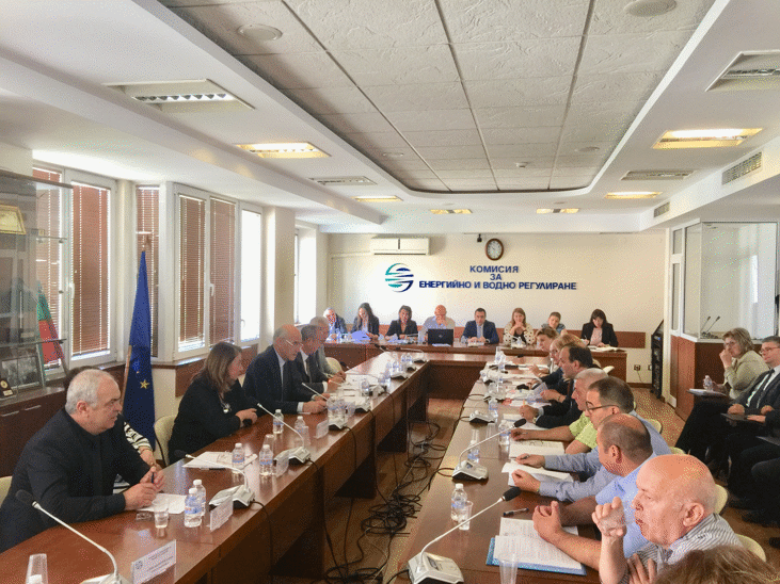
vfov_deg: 48.2
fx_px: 653
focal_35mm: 29
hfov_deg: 61.7
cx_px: 390
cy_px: 292
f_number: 2.2
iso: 50
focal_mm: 4.15
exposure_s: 1/17
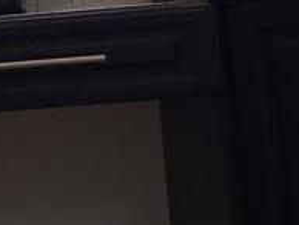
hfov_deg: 12.3
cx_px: -146
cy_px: -26
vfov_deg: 9.6
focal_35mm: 153
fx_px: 1323
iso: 40
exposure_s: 1/120
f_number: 2.2
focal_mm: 4.15
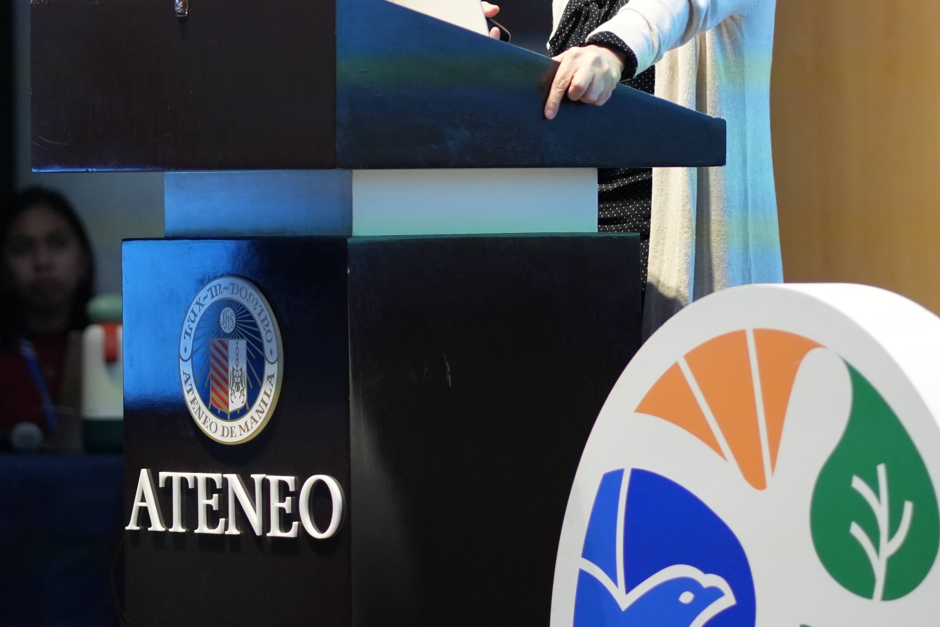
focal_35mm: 245
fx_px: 6396
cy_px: 41
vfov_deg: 5.6
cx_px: 522
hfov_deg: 8.4
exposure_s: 1/160
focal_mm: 85
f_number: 1.8
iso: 1250
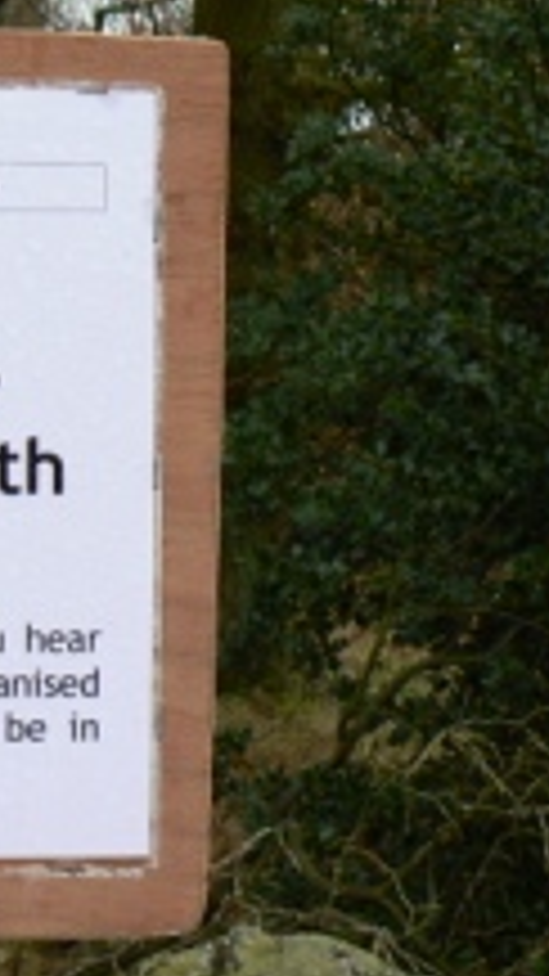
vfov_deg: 27.2
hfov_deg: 14.9
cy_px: 463
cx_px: -140
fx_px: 2019
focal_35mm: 78
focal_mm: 6
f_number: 4
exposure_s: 1/100
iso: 80
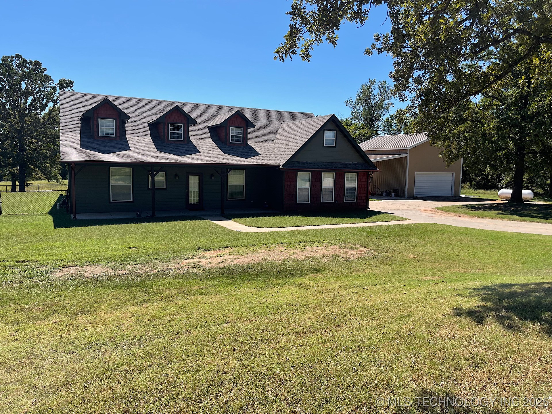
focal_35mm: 25
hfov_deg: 69.4
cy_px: 207
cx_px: 276
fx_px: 399
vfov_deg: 54.9
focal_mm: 5.1
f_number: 1.6
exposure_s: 1/3086
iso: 32
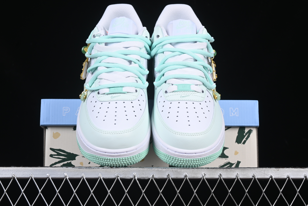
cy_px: 103
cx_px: 154
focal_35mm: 75
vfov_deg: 18.2
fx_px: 642
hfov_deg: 27.0
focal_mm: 50
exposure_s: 1/80
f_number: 8
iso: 160
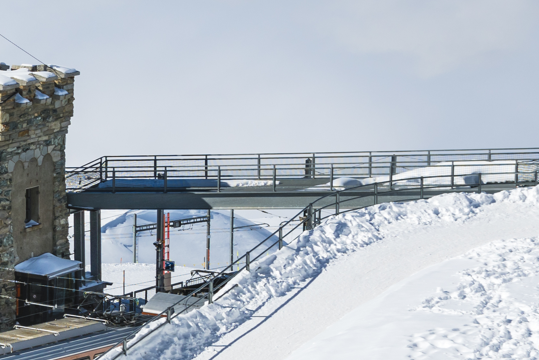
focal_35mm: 152
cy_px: 37
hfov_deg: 12.1
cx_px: -525
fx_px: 2276
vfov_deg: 9.0
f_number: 7.1
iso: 100
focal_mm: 32
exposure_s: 1/1000
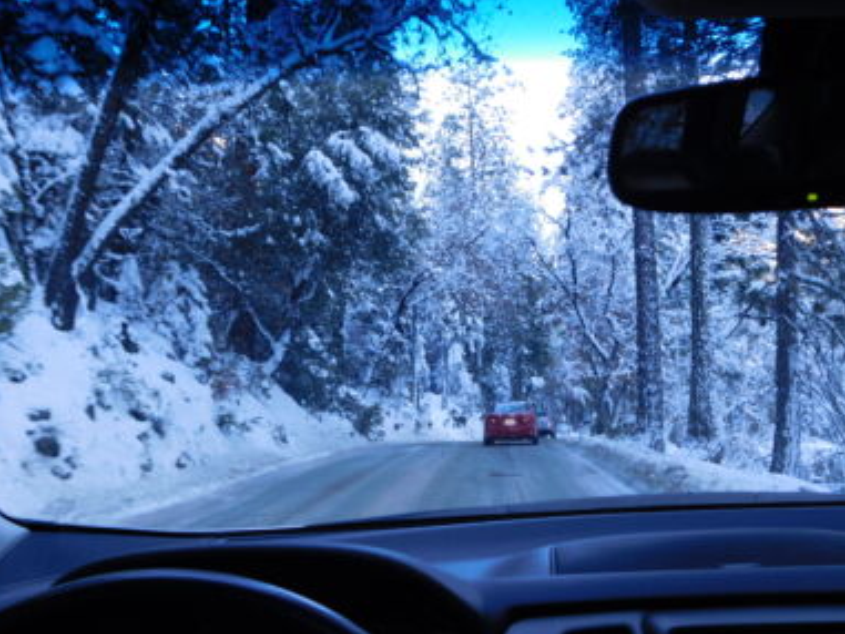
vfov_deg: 34.4
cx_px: 424
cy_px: 313
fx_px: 1026
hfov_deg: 44.8
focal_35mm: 42
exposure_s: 1/60
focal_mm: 7.1
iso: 125
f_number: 3.6
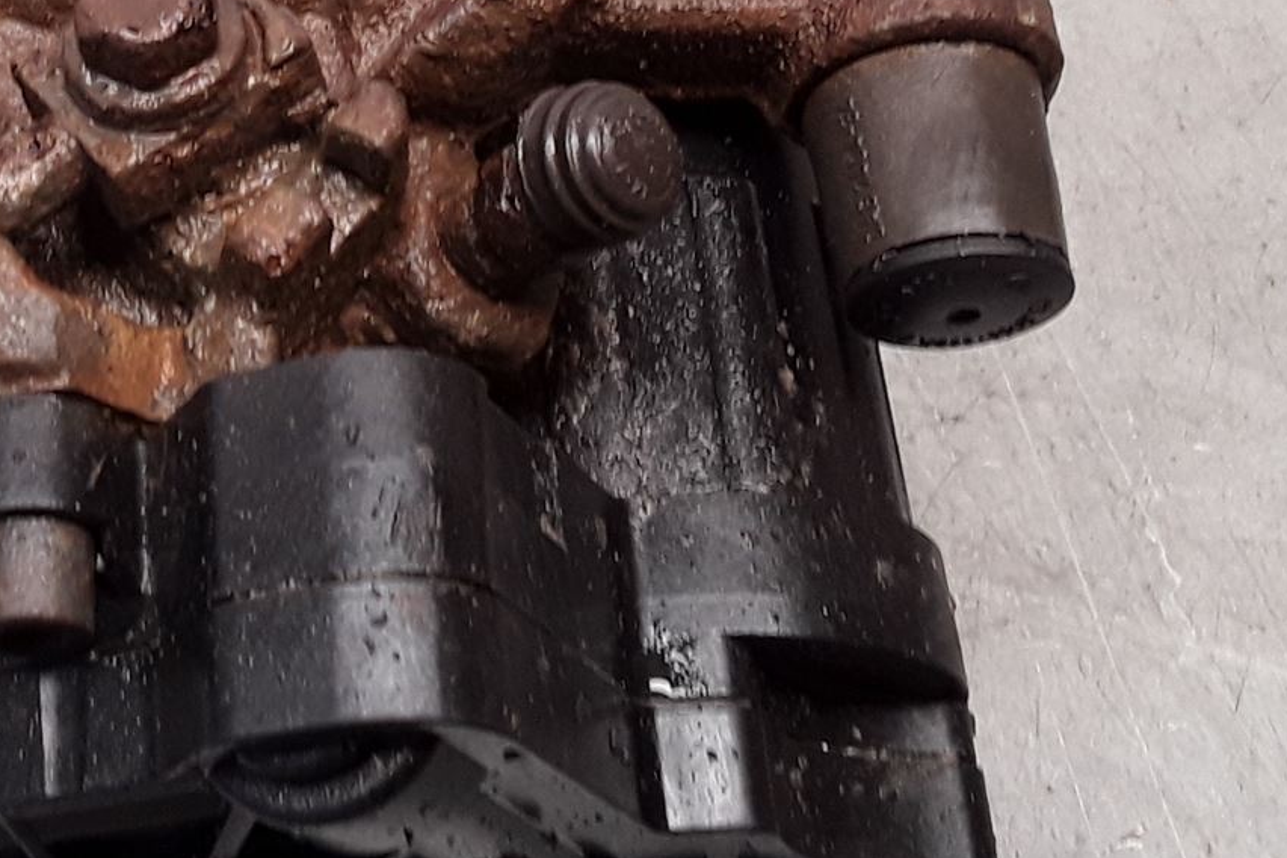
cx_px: 110
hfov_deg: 27.7
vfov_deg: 19.1
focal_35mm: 70
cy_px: 104
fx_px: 2502
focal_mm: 2.91
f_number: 1.9
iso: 50
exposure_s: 1/50
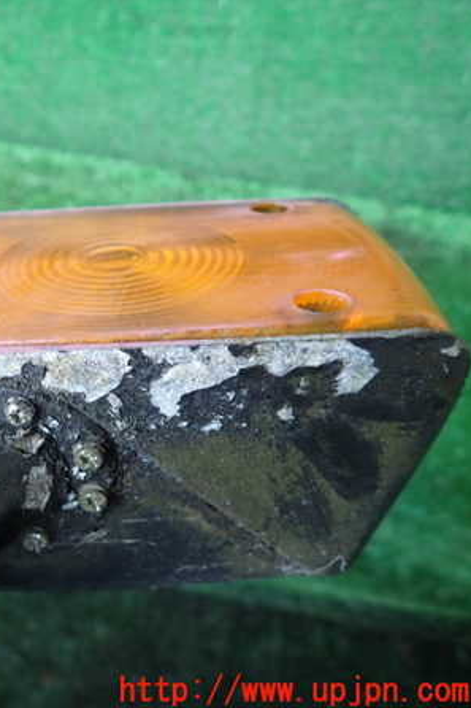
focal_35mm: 35
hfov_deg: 34.5
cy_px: 354
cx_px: 2
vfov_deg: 54.5
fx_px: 687
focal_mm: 4.5
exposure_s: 1/60
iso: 200
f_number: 2
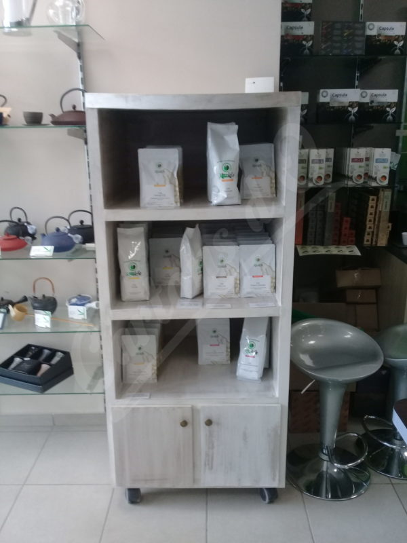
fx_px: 486
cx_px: 204
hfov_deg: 45.4
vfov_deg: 58.4
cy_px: 272
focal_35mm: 31
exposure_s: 1/33
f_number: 2.2
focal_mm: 3.3
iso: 80
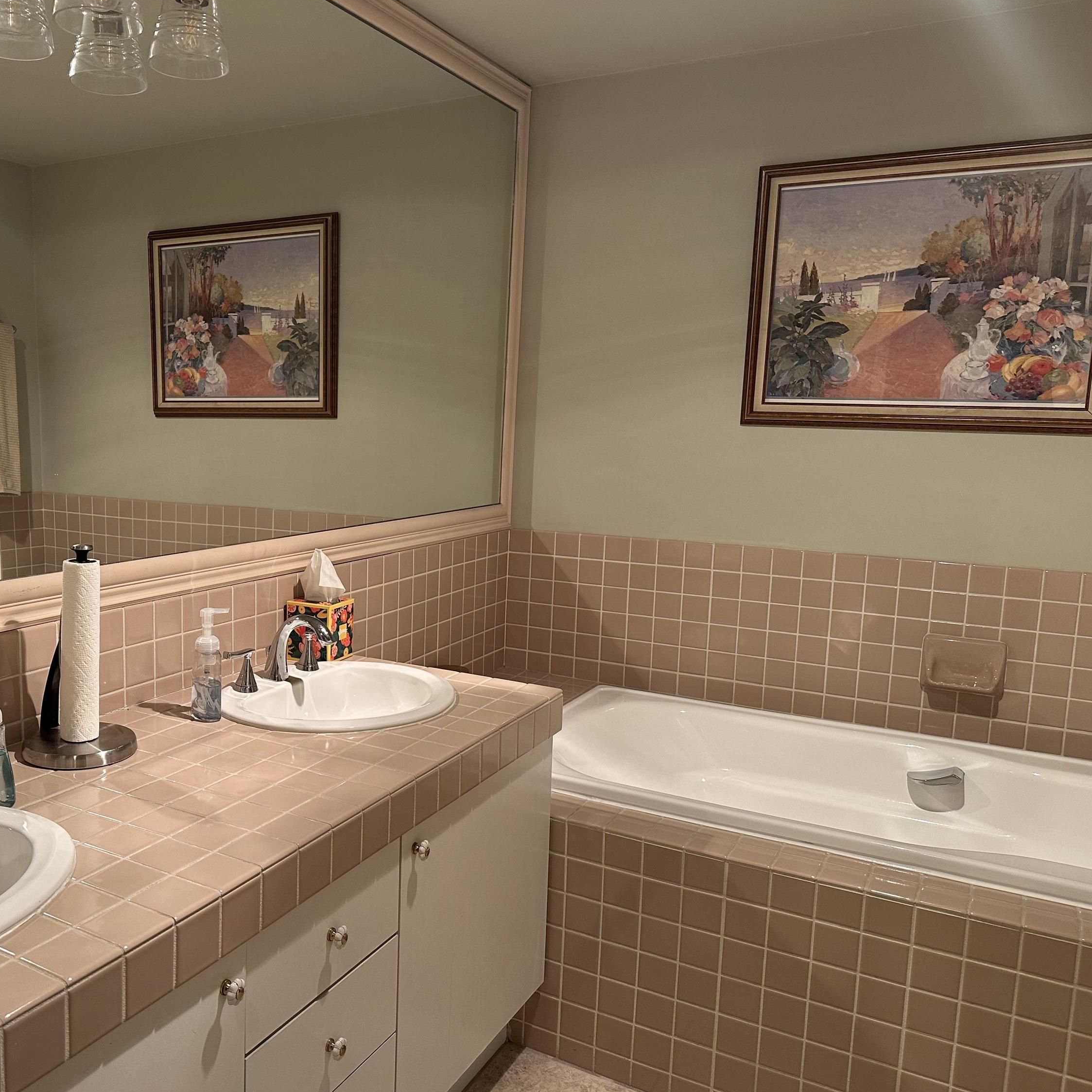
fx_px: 1035
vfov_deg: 55.6
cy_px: 553
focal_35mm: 29
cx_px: 354
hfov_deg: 54.4
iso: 160
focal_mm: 6.86
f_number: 1.78
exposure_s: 1/60
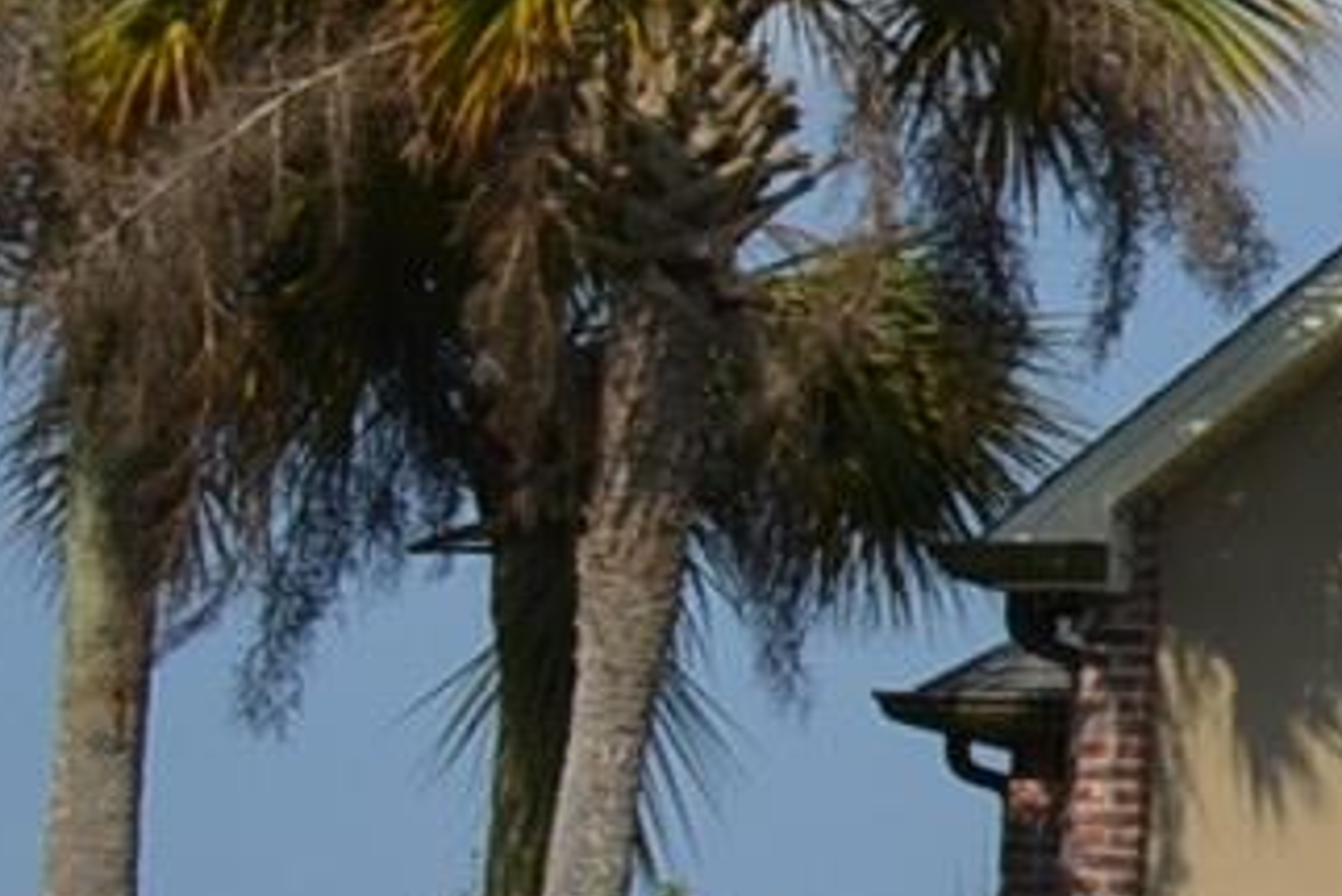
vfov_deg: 5.8
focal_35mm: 236
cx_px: 4705
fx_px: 8801
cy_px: 625
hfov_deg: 7.2
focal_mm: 22
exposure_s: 1/320
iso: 100
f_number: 9
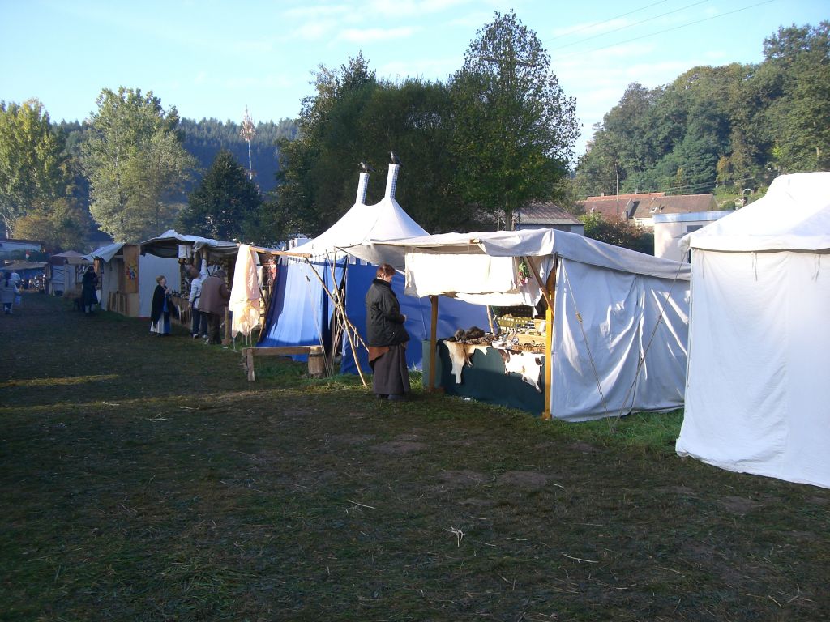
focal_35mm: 38
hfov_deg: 49.0
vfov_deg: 37.7
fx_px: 911
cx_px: 415
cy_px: 311
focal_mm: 6.2
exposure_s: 1/320
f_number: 2.7
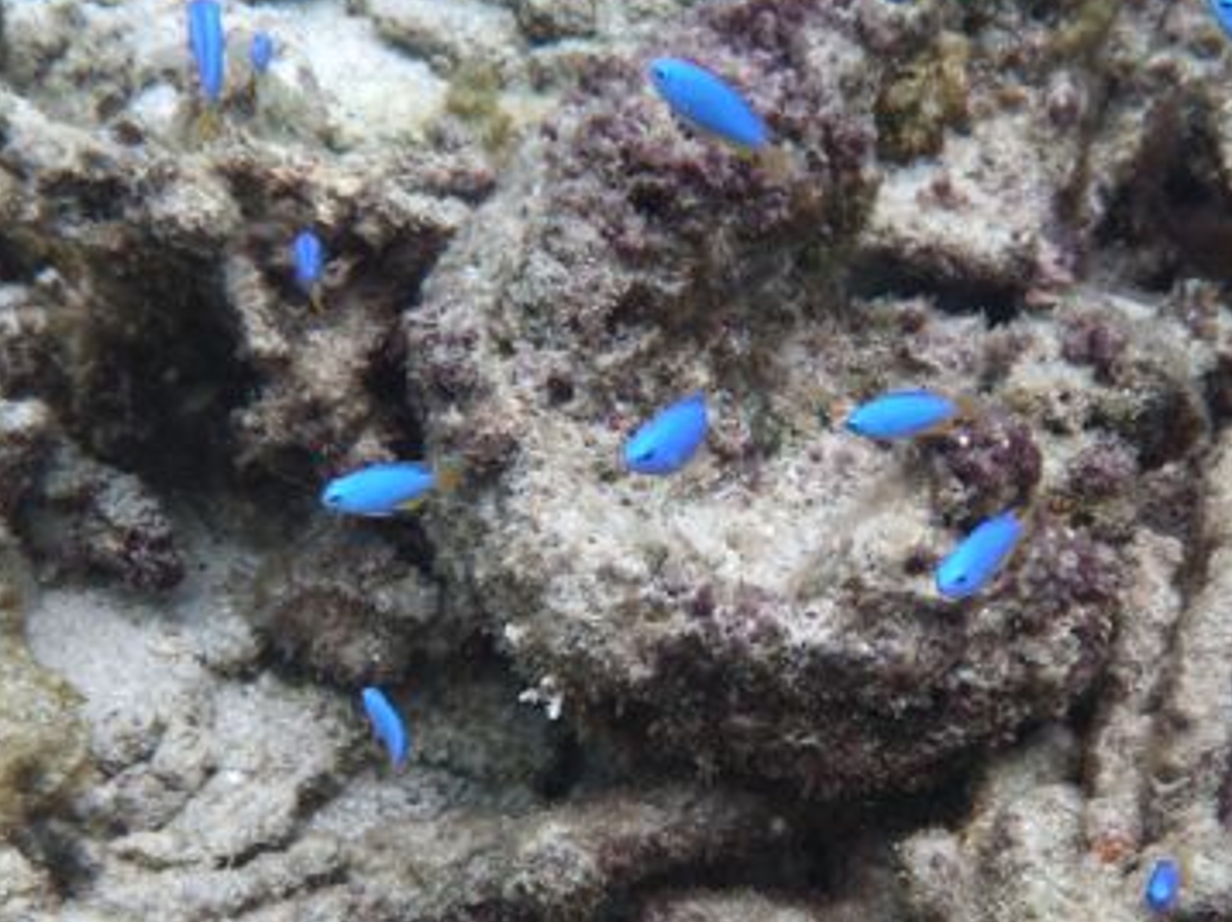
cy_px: 664
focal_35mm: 68
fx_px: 2419
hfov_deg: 28.6
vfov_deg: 21.4
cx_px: 695
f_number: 4
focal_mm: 6.8
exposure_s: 1/125
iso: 100
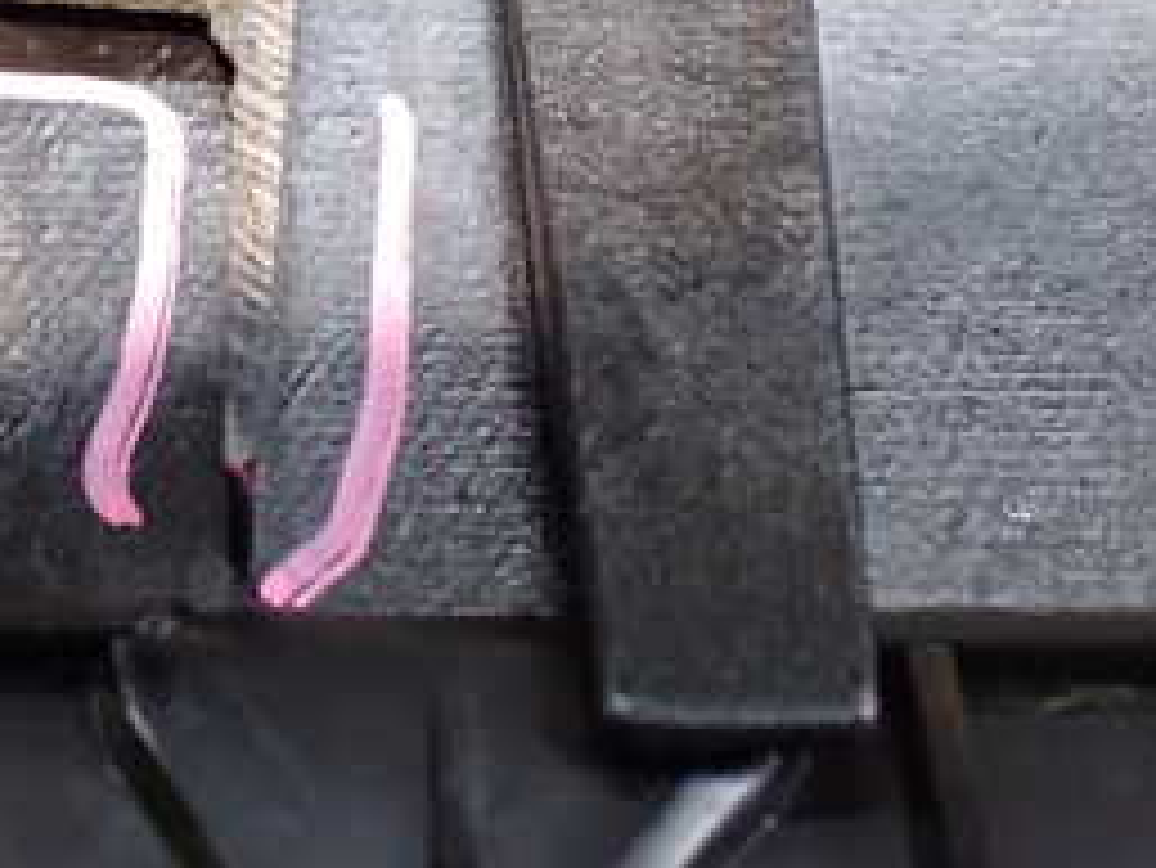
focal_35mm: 70
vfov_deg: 20.7
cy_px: 121
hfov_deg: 26.7
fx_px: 2339
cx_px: 81
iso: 1250
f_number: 2.3
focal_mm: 5.4
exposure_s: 1/30
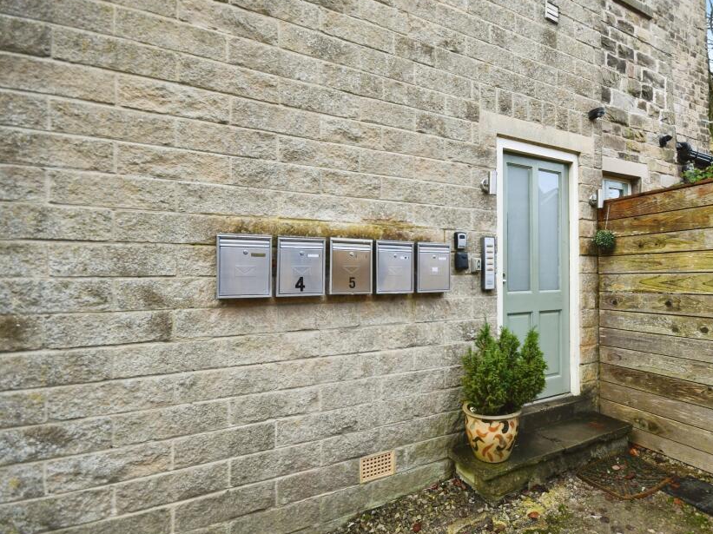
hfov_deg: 86.1
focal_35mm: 18
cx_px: 444
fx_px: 371
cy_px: 258
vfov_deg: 71.5
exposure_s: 1/125
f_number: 8
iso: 400
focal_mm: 10
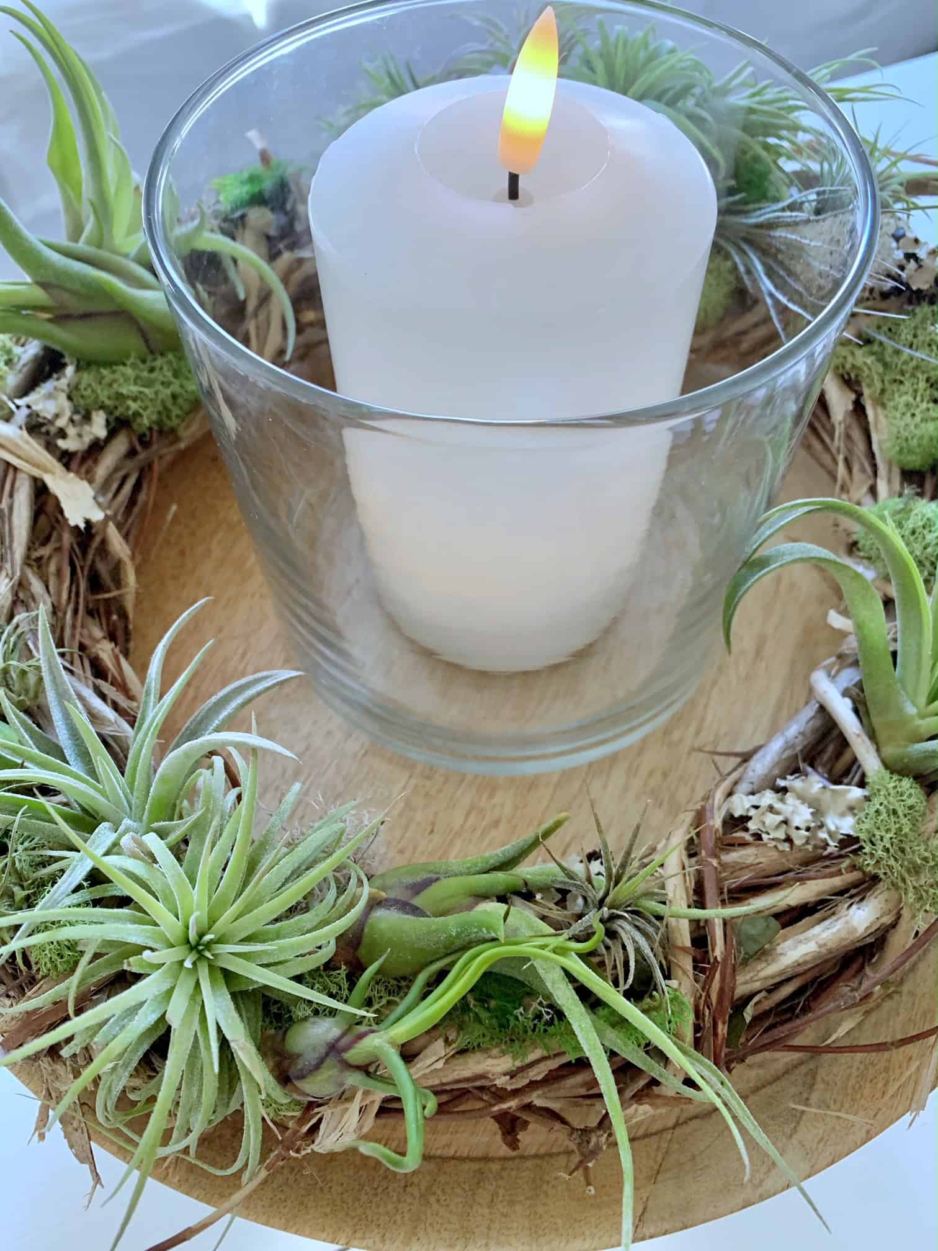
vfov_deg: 67.3
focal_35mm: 26
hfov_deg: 53.1
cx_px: 469
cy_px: 626
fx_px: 939
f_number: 1.8
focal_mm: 4.2
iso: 250
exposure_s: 1/49
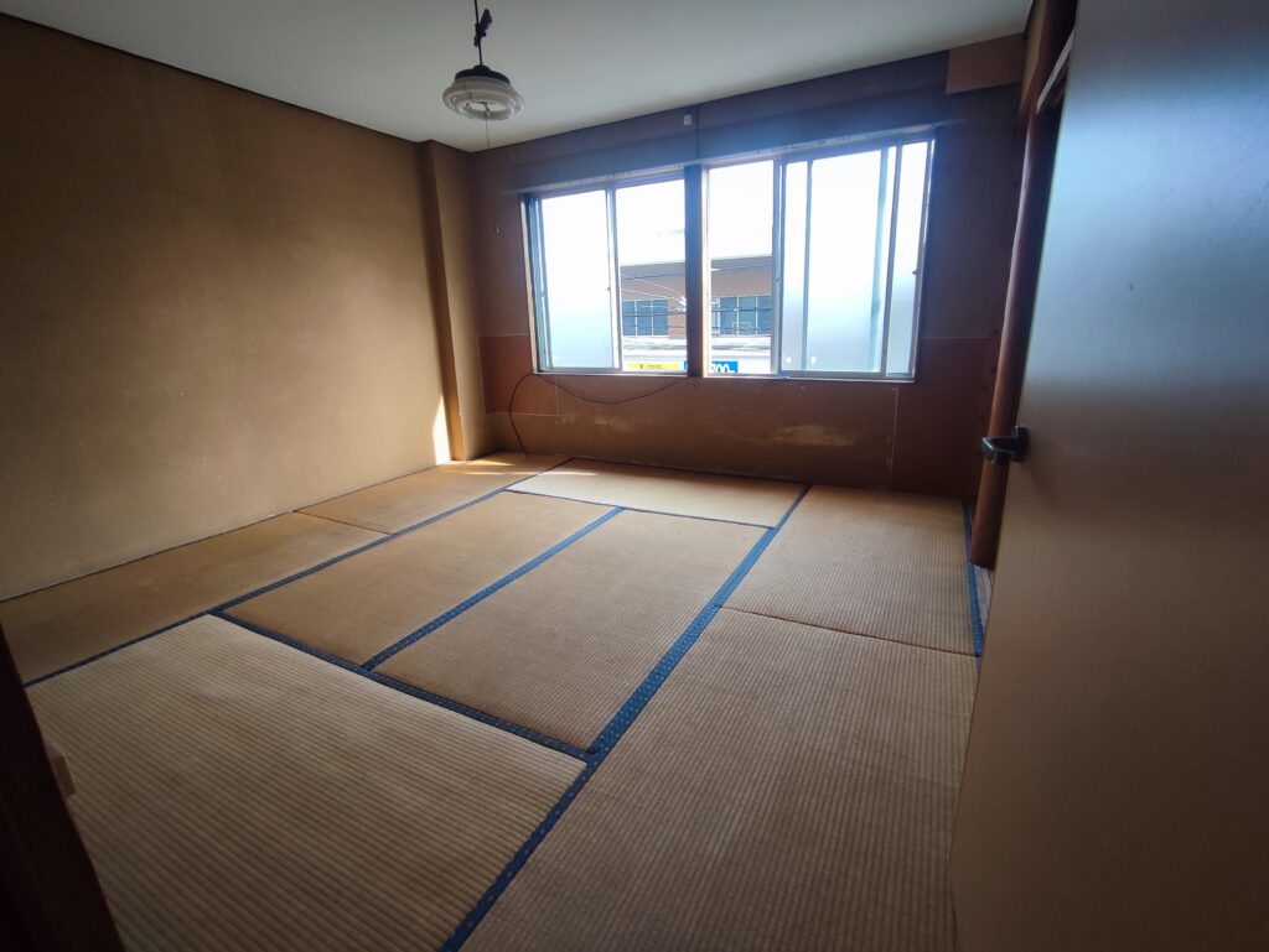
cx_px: 634
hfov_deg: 94.5
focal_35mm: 16
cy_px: 476
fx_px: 587
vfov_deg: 78.2
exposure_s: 1/107
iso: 50
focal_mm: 1.65
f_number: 2.2
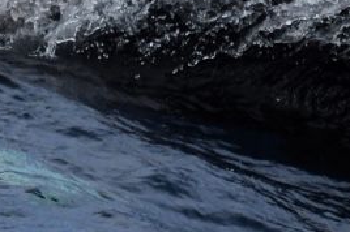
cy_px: -24
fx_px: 17420
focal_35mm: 1794
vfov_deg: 0.8
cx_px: 286
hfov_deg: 1.2
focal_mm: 600
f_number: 6.3
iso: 1400
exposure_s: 1/8000
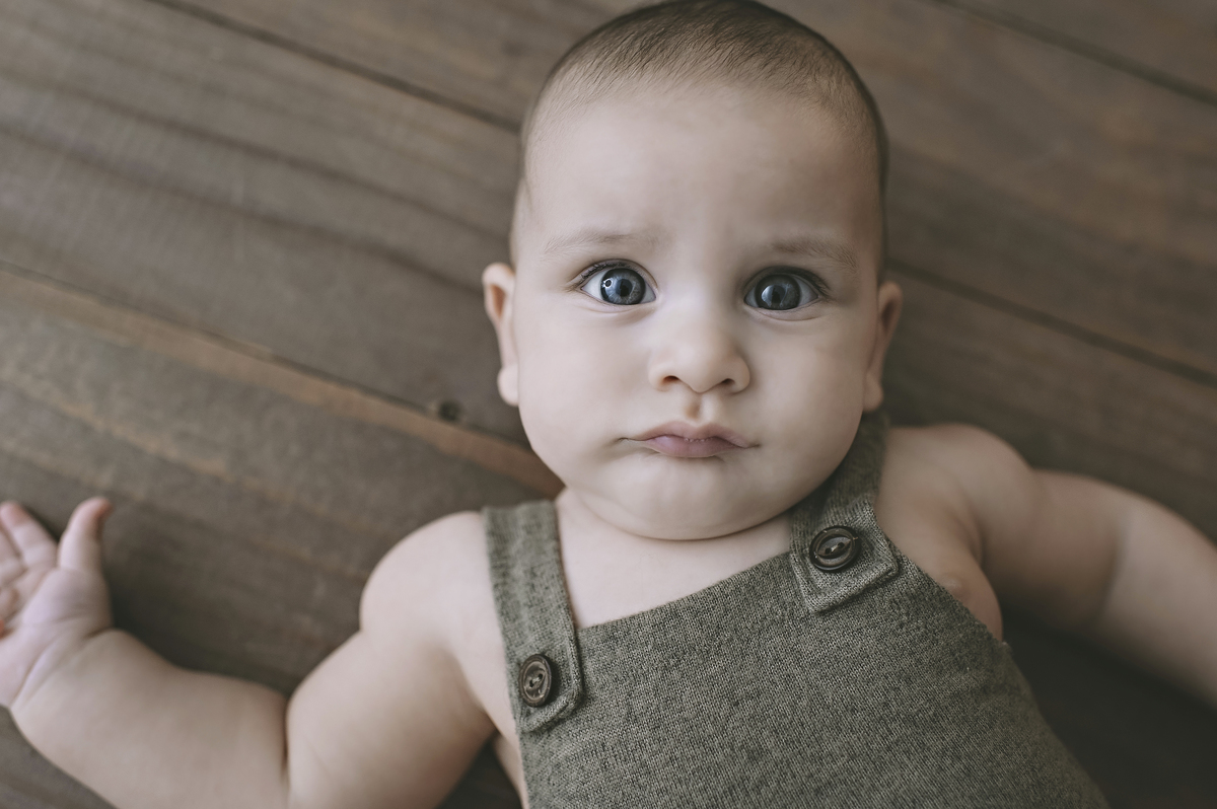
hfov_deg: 54.5
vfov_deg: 37.8
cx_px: 608
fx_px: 1182
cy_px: 404
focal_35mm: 35
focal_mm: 35
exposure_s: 1/250
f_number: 2.8
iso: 400
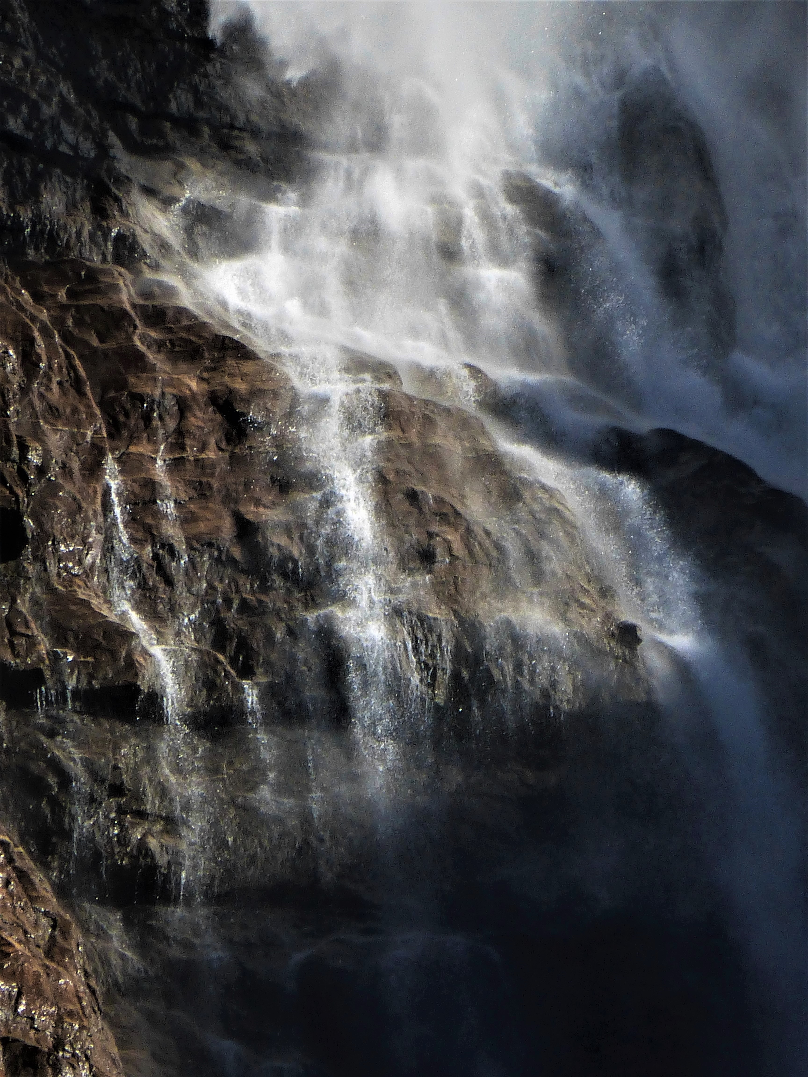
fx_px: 29878
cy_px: 538
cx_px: 404
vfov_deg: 2.1
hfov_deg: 1.5
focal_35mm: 960
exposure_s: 1/500
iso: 100
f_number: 6.4
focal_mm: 86
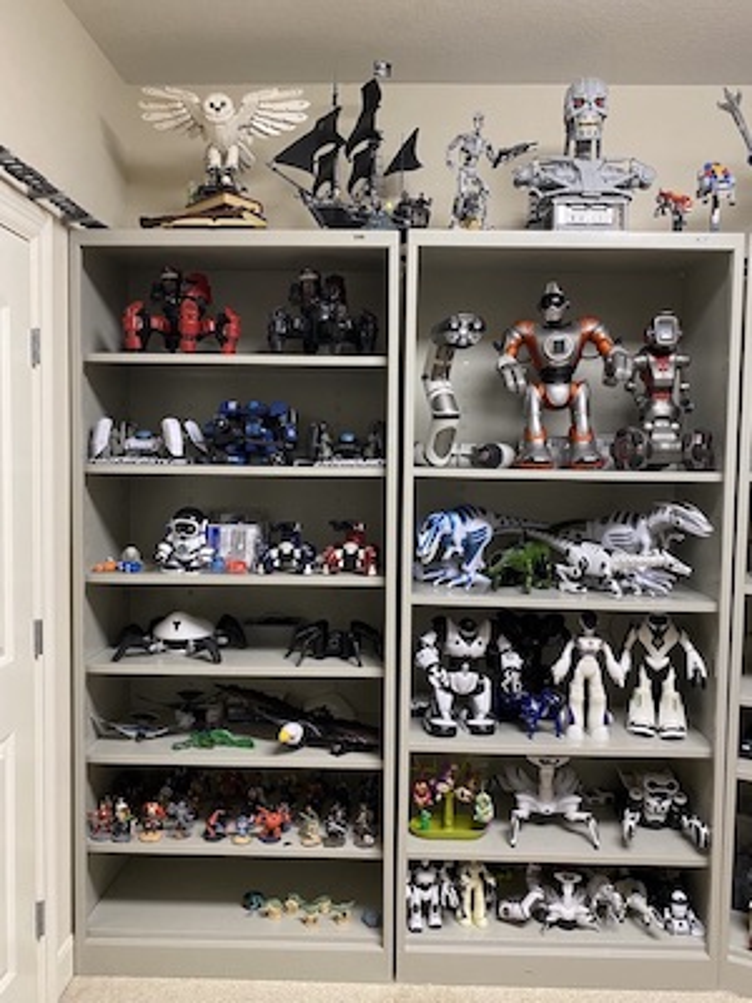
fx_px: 753
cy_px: 502
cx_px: 376
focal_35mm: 26
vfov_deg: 67.3
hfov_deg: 53.1
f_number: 1.8
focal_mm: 4.25
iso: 200
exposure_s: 1/60
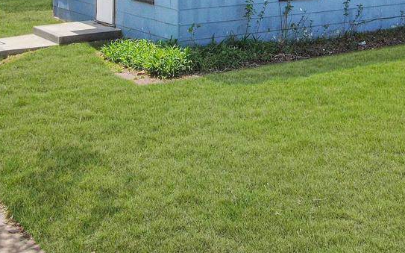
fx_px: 662
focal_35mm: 60
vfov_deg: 20.7
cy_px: -21
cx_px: 282
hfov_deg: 33.6
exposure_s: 1/1250
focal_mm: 4.39
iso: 100
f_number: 2.8
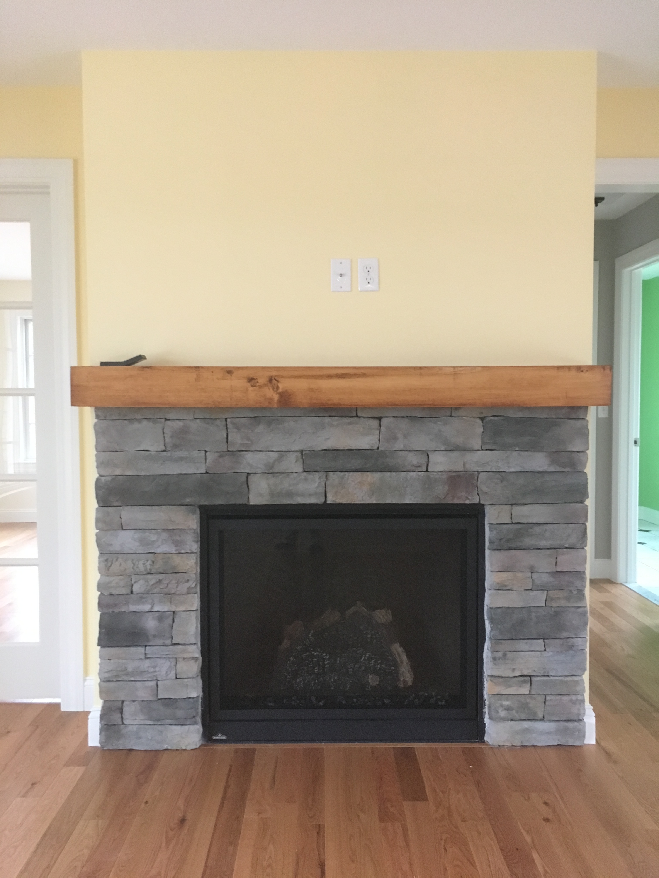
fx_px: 736
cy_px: 439
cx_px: 330
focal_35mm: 29
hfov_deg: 48.2
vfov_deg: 61.7
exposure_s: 1/15
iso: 200
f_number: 2.2
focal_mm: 4.15
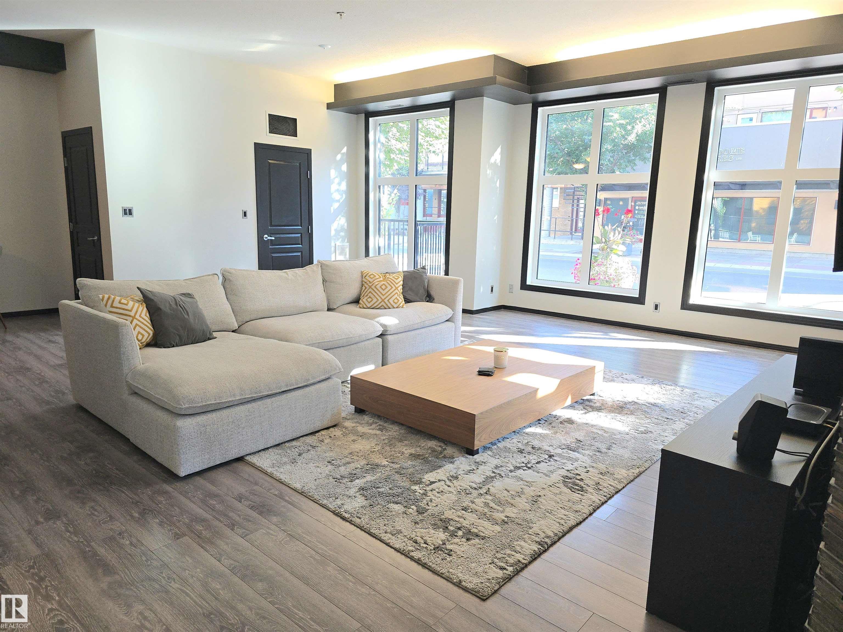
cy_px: 316
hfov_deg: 73.9
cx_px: 422
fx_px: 560
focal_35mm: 23
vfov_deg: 58.9
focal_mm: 6.3
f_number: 1.7
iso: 125
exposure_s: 1/120
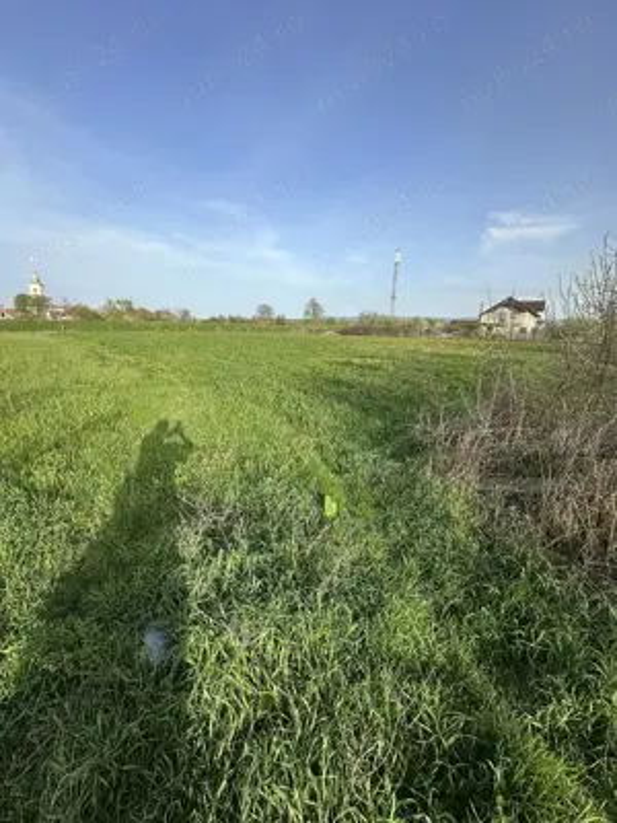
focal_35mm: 14
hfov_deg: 85.7
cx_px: 308
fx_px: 333
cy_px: 412
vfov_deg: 102.1
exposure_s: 1/1072
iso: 40
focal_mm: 2.22
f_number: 2.2
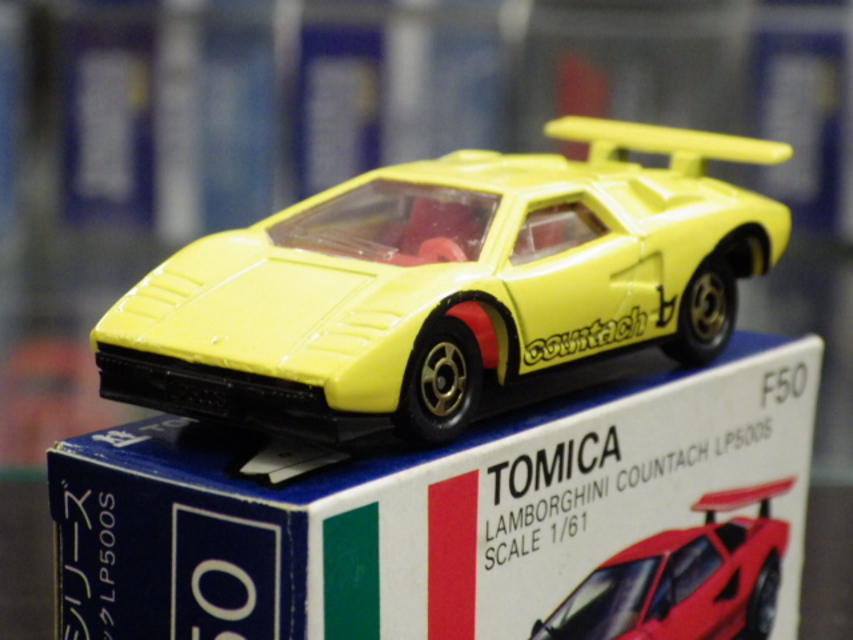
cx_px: 426
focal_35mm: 119
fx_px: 2932
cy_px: 320
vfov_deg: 12.5
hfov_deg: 16.6
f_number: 4.8
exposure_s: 1/30
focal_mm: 21.3
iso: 800
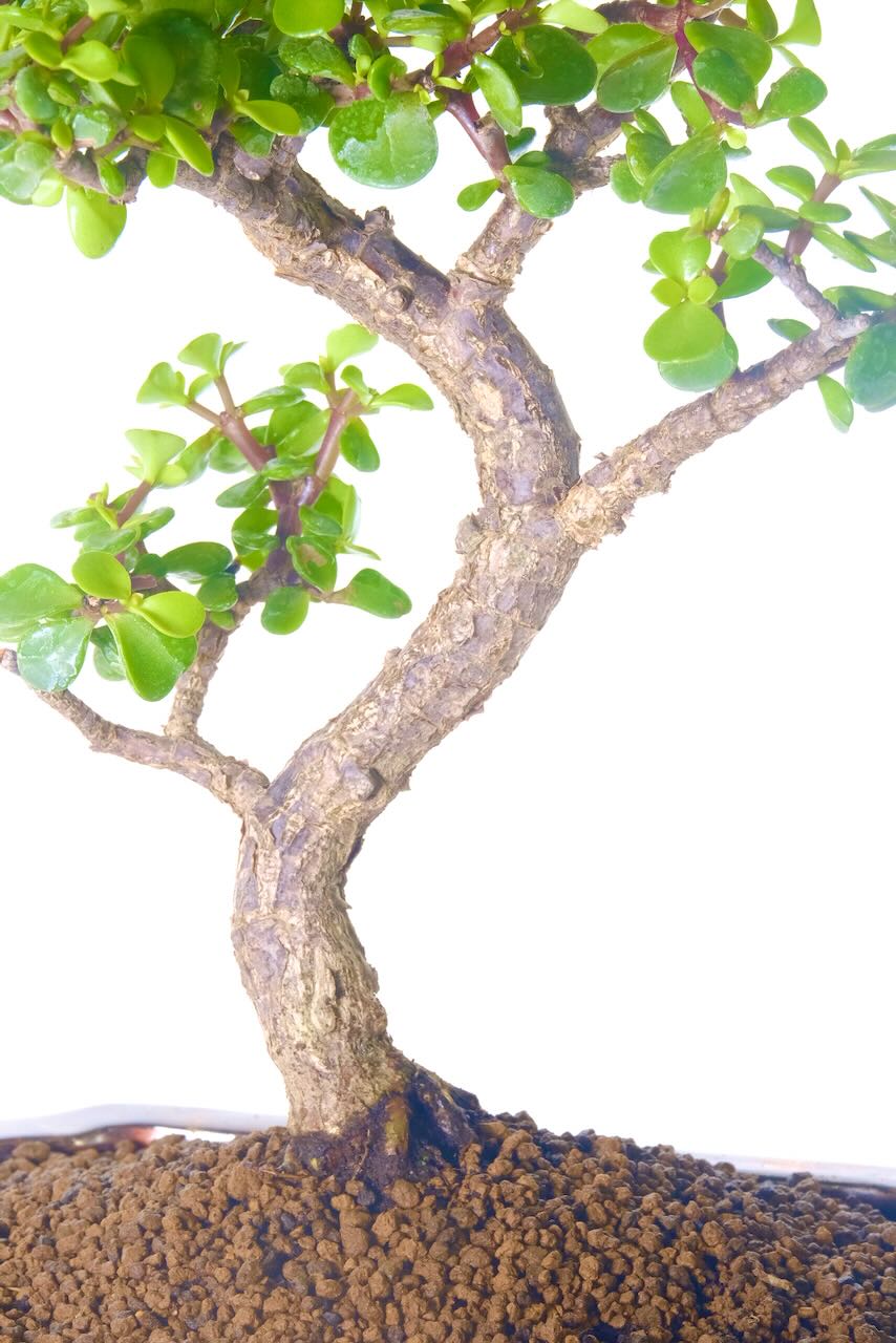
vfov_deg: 13.7
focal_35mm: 150
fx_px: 5597
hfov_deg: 9.2
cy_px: 672
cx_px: 448
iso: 2000
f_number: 13
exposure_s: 1/15
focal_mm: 99.8
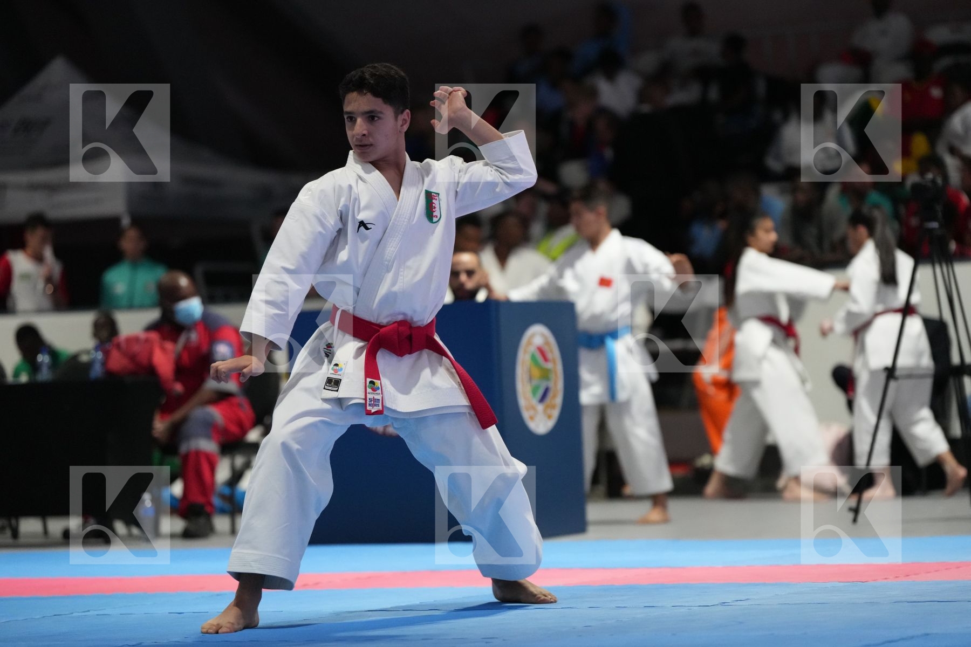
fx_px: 3479
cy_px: 324
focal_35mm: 129
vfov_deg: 10.6
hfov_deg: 15.9
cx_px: 486
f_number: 2.8
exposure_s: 1/500
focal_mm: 129
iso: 6400
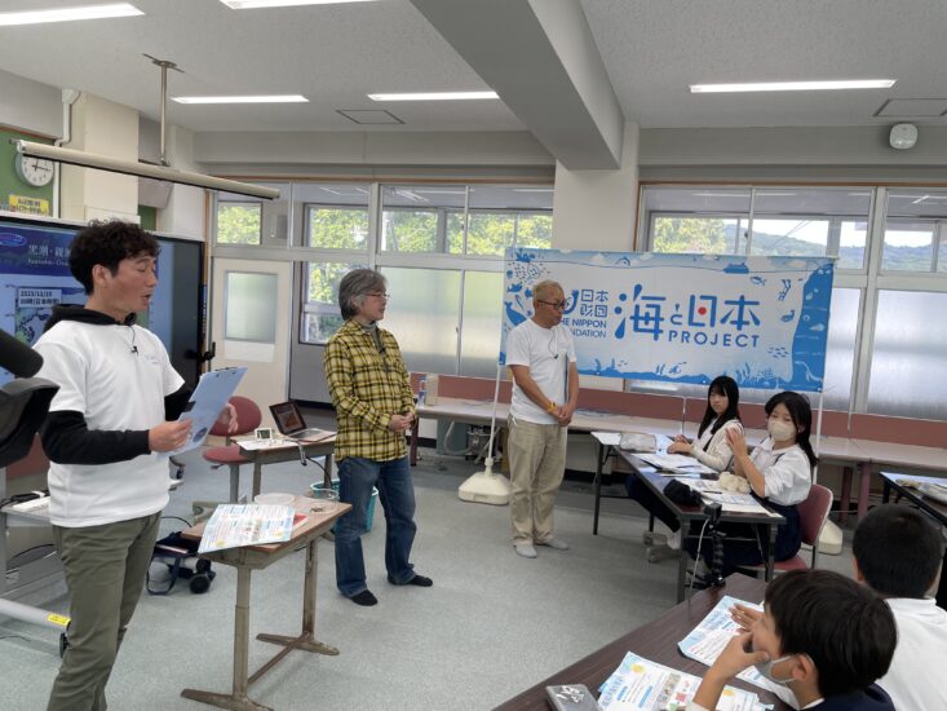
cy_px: 356
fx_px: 711
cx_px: 474
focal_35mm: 26
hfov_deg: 67.3
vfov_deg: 53.1
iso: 32
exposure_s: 1/147
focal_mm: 4.2
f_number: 1.6
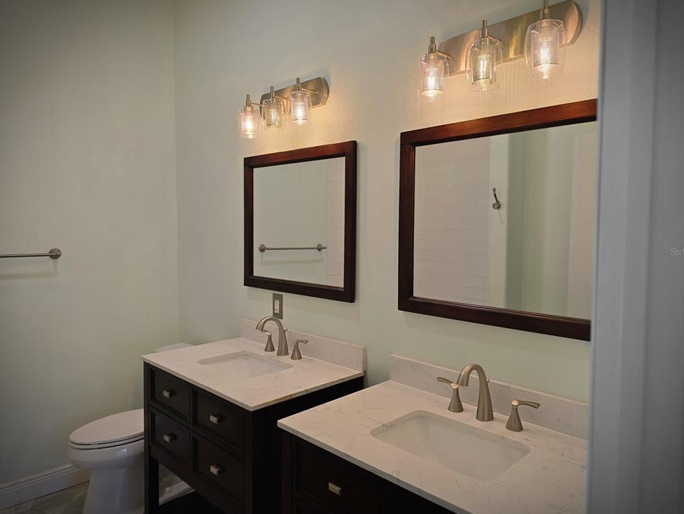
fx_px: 474
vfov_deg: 56.8
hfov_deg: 71.6
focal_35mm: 24
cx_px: 356
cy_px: 251
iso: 64
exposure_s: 1/120
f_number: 1.7
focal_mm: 6.3
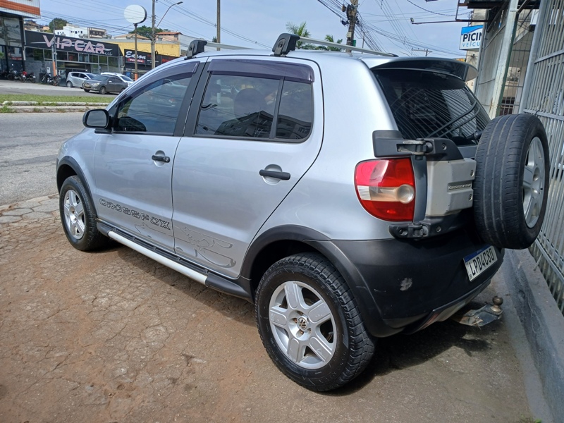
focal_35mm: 26
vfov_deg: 53.1
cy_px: 212
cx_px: 282
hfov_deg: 67.3
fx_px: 424
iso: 20
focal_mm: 3.98
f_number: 1.8
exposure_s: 1/510
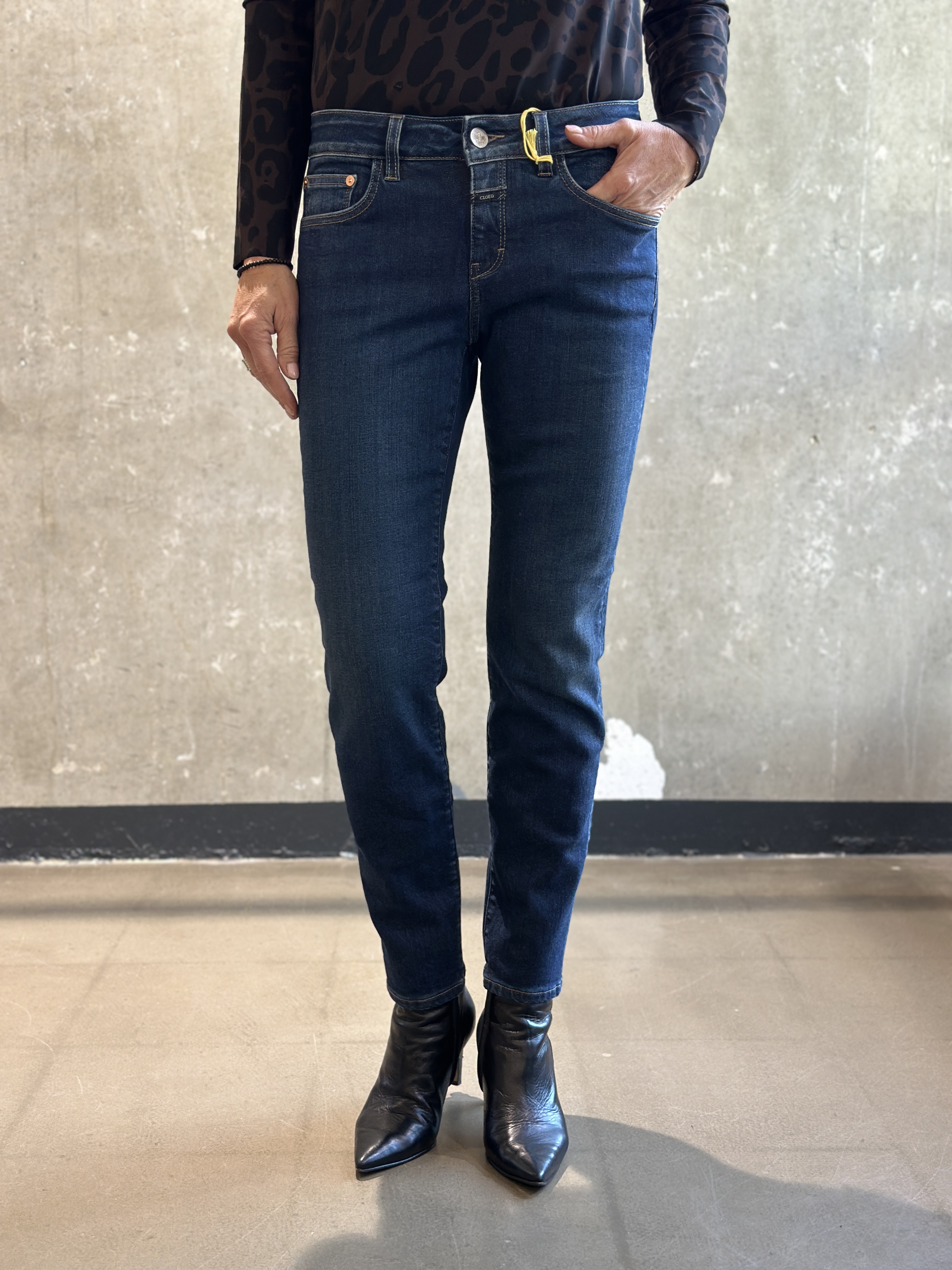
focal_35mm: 48
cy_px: 635
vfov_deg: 39.7
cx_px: 476
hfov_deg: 30.3
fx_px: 1760
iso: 125
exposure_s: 1/70
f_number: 1.78
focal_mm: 6.86
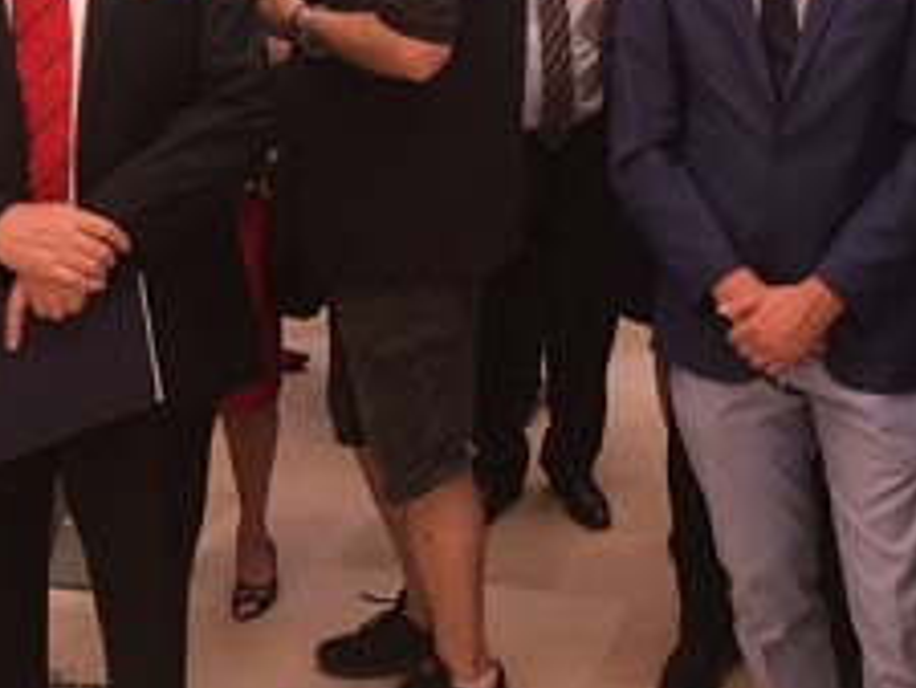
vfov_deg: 24.4
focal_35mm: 58
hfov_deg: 33.1
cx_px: 541
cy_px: 39
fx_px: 1536
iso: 125
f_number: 2.2
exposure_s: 1/33
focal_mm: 4.15
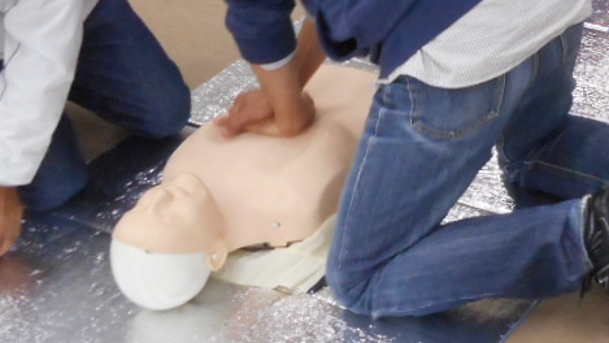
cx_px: 728
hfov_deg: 21.3
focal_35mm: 93
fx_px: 1502
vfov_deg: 12.5
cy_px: -149
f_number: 3.7
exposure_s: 1/30
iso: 320
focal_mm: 4.5
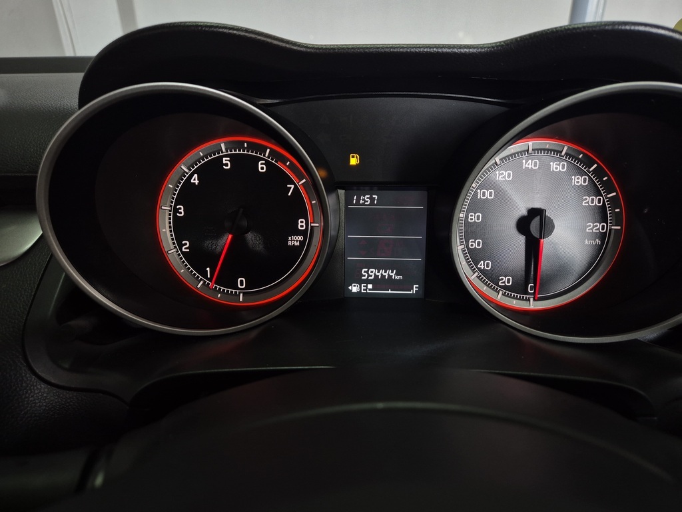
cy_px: 256
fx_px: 453
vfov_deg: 58.9
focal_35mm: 23
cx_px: 341
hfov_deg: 73.9
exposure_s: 1/100
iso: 320
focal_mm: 5.4
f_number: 1.8
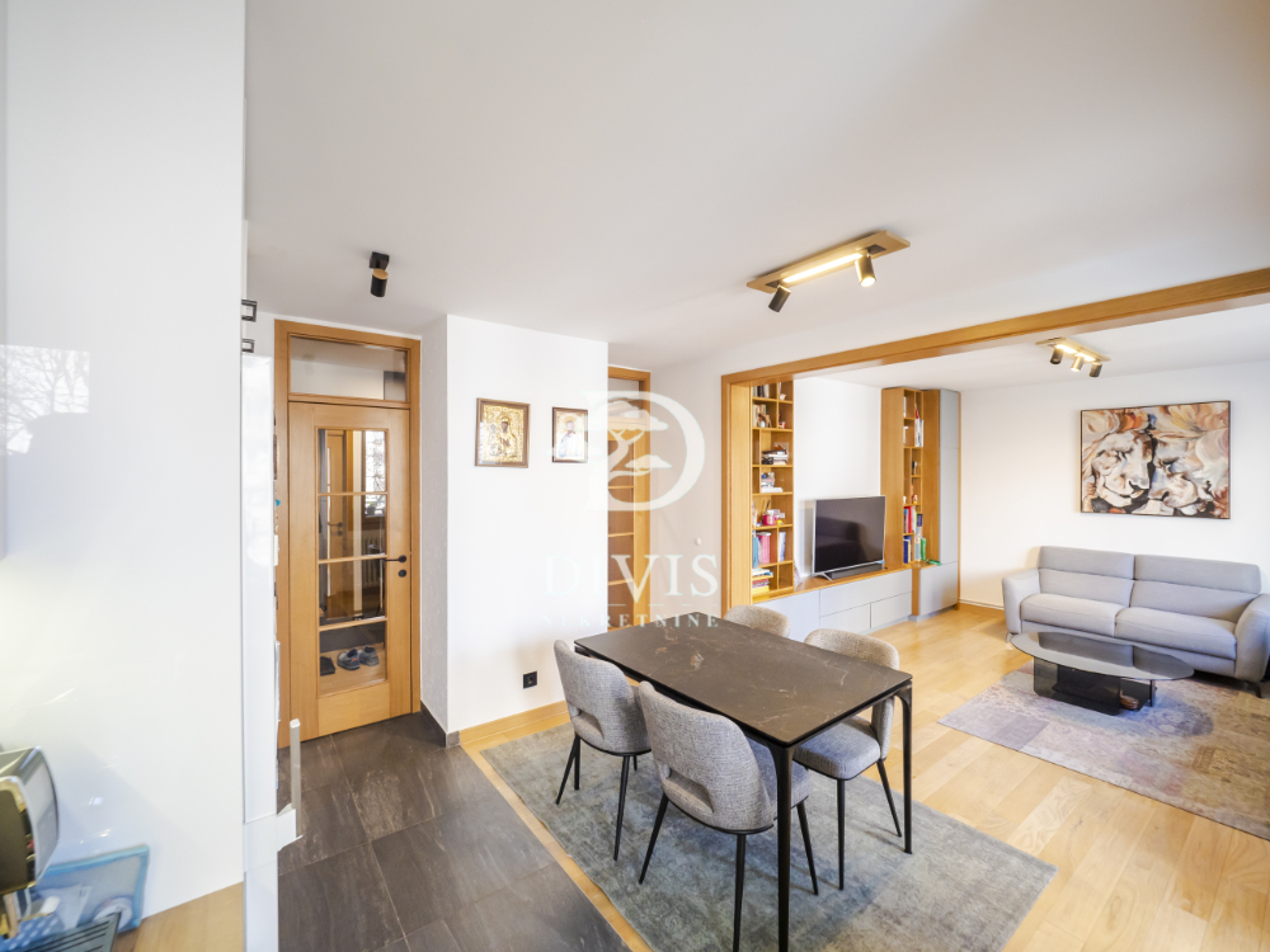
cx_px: 635
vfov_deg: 85.7
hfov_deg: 102.1
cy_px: 476
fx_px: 514
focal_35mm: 14
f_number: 4
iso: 400
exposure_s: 1/40
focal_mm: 7
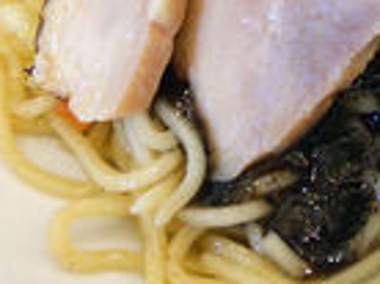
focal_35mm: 87
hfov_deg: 21.4
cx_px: 413
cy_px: -52
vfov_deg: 16.3
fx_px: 953
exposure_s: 1/59
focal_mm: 4.06
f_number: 1.94
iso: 80
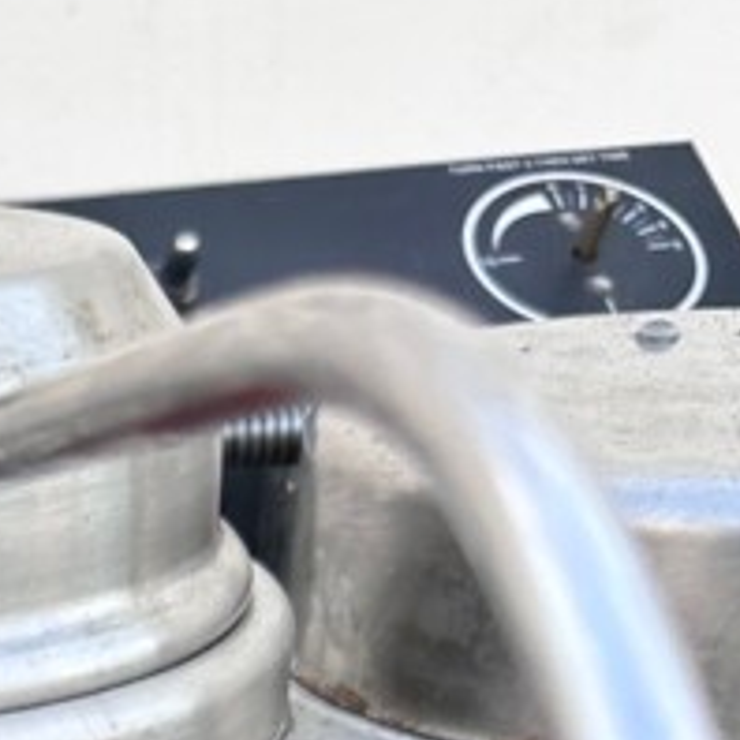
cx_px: -295
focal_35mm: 87
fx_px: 2104
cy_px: 1400
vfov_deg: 16.2
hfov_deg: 18.2
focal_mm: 6.86
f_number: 1.78
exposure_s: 1/160
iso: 64
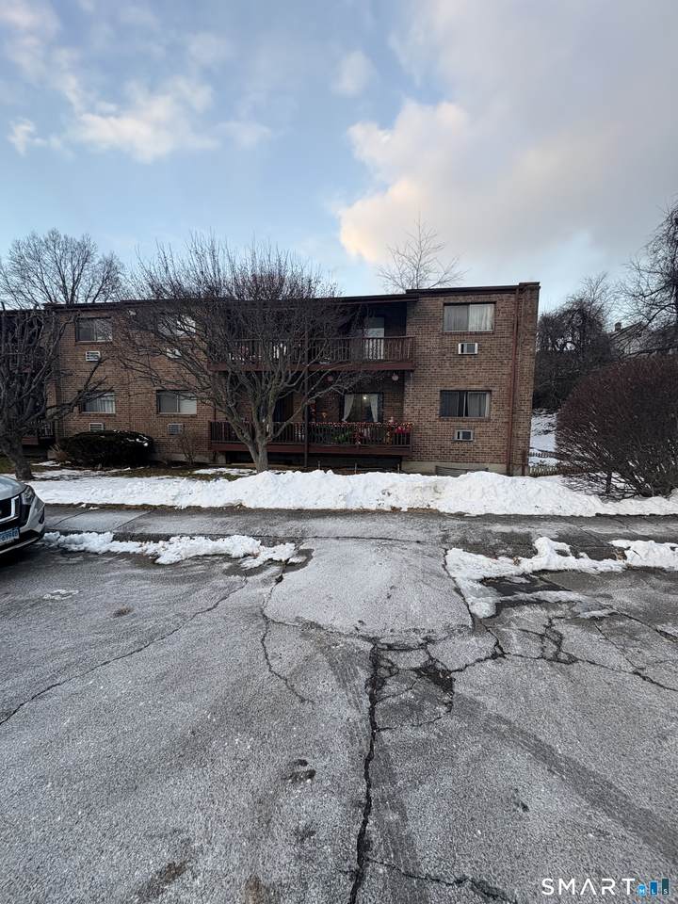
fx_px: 366
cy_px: 452
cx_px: 339
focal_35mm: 14
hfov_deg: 85.7
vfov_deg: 102.1
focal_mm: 2.22
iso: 50
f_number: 2.2
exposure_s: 1/99
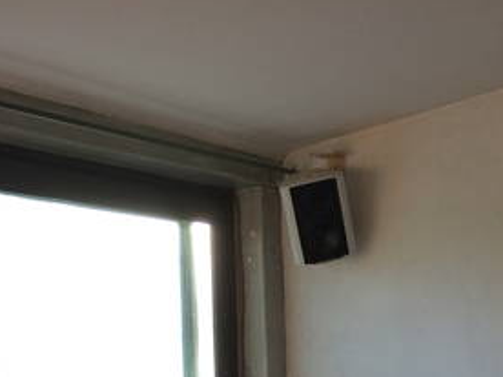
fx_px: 1206
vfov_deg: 16.5
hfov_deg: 23.3
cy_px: 532
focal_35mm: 83
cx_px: 394
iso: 40
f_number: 2.2
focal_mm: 4.15
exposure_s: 1/100
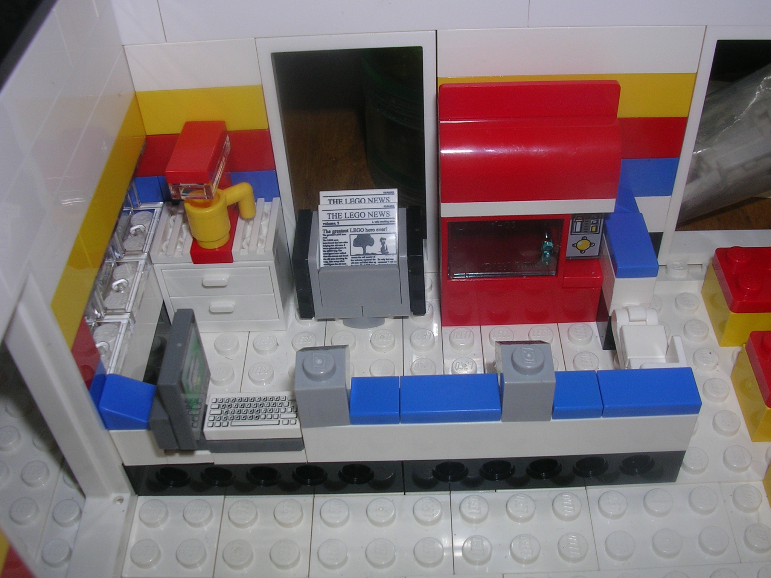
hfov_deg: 49.0
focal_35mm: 38
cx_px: 386
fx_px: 846
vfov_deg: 37.7
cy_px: 289
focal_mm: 5.8
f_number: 5.6
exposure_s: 1/60.1
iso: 50
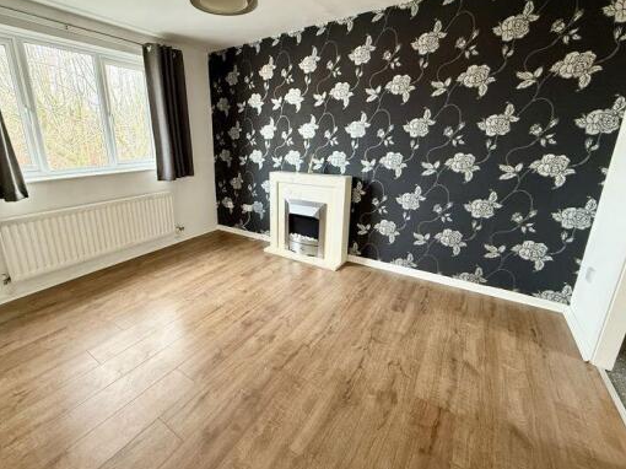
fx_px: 289
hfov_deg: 94.1
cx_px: 277
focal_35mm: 16
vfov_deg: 77.9
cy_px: 215
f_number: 2.2
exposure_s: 1/68
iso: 320
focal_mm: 2.22
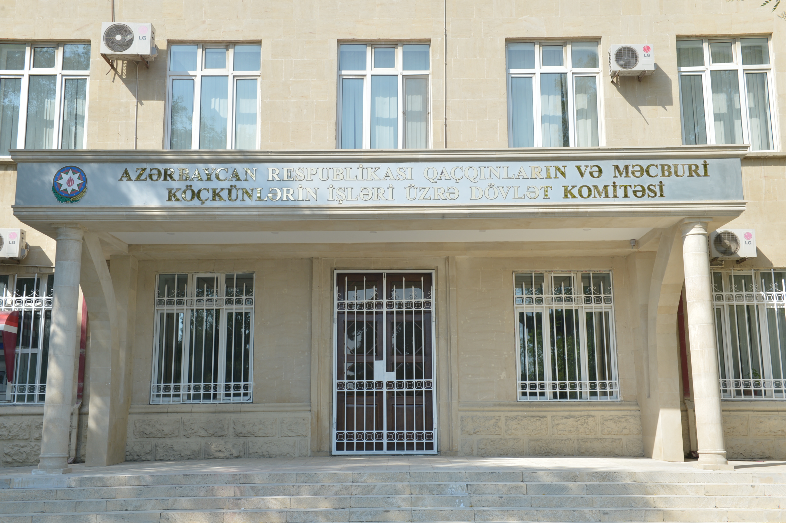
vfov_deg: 35.0
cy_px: 262
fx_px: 829
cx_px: 393
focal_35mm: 38
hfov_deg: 50.7
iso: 160
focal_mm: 38
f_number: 9
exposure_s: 1/160
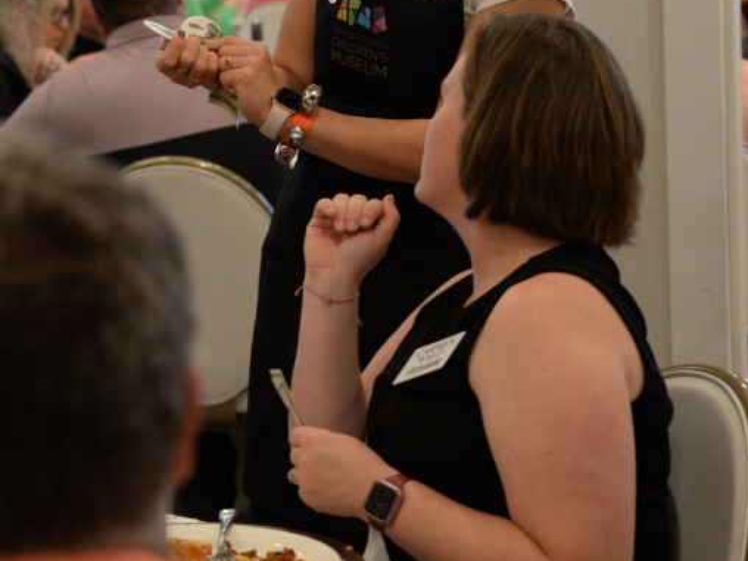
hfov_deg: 15.5
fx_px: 2701
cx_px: -12
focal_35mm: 125
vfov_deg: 11.8
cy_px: 85
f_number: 5
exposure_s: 1/125
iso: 1250
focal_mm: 55
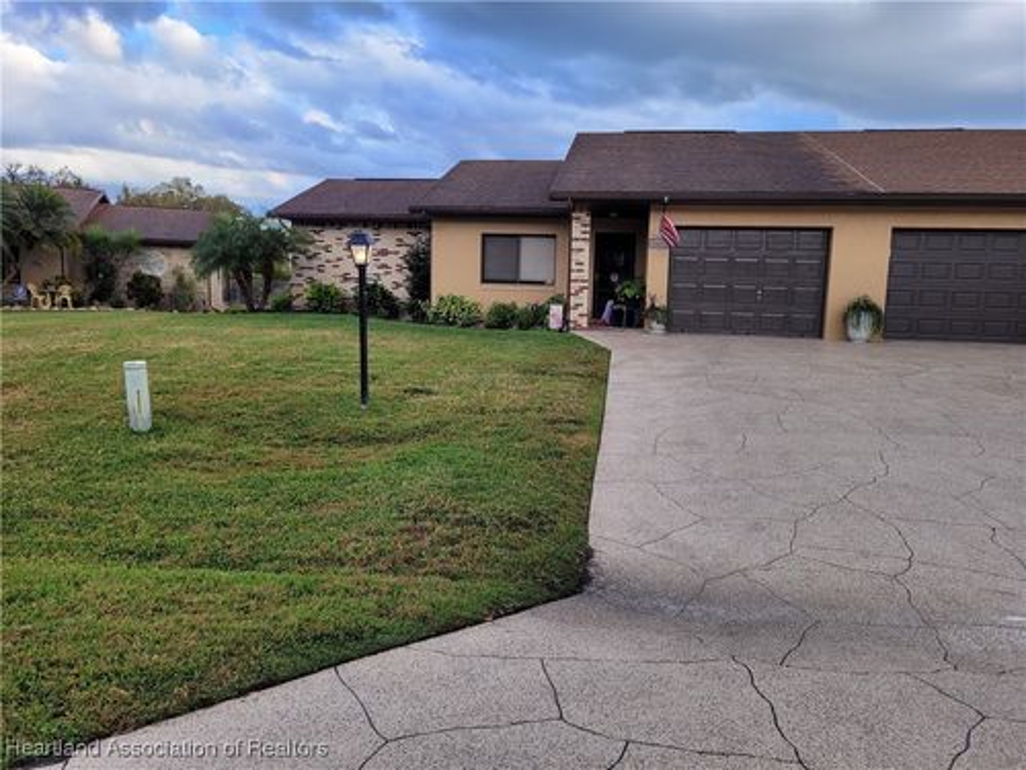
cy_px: 385
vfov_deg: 53.1
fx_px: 771
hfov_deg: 67.3
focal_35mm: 26
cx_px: 513
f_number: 1.8
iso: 40
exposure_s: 1/353
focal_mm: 5.4
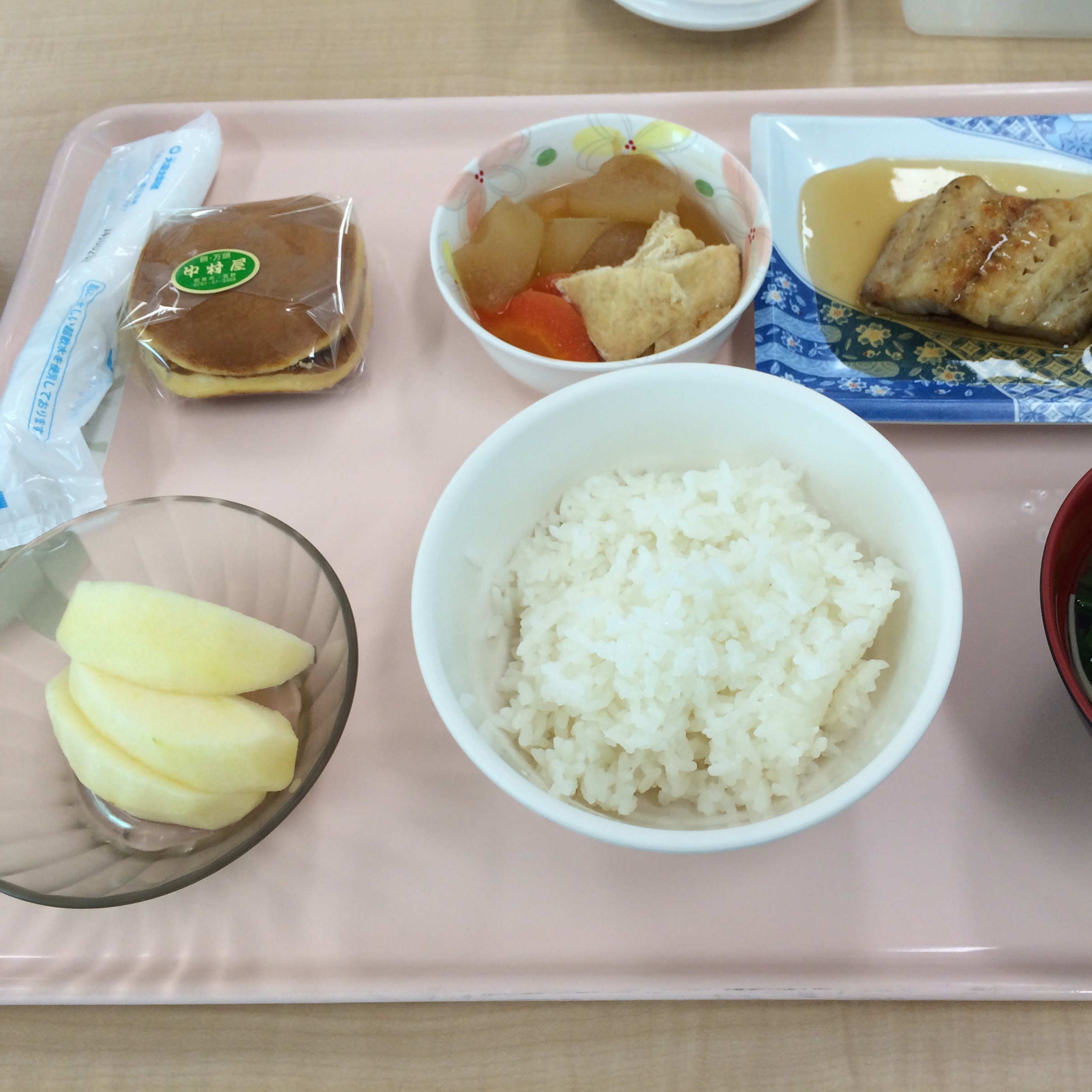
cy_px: 544
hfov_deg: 45.8
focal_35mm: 36
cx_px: 652
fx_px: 1285
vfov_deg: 46.0
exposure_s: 1/120
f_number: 2.2
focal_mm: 4.12
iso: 64
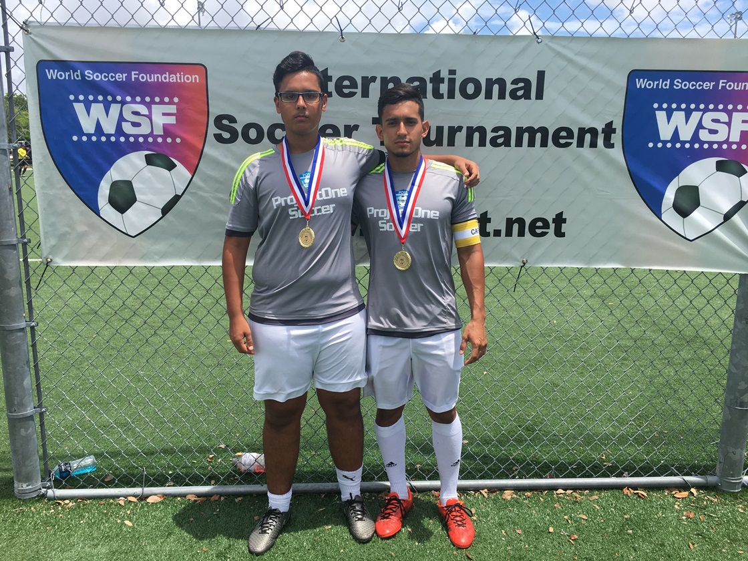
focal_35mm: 29
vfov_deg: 48.2
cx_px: 374
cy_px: 280
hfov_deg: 61.7
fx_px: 627
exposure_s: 1/1183
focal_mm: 4.15
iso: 25
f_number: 2.2
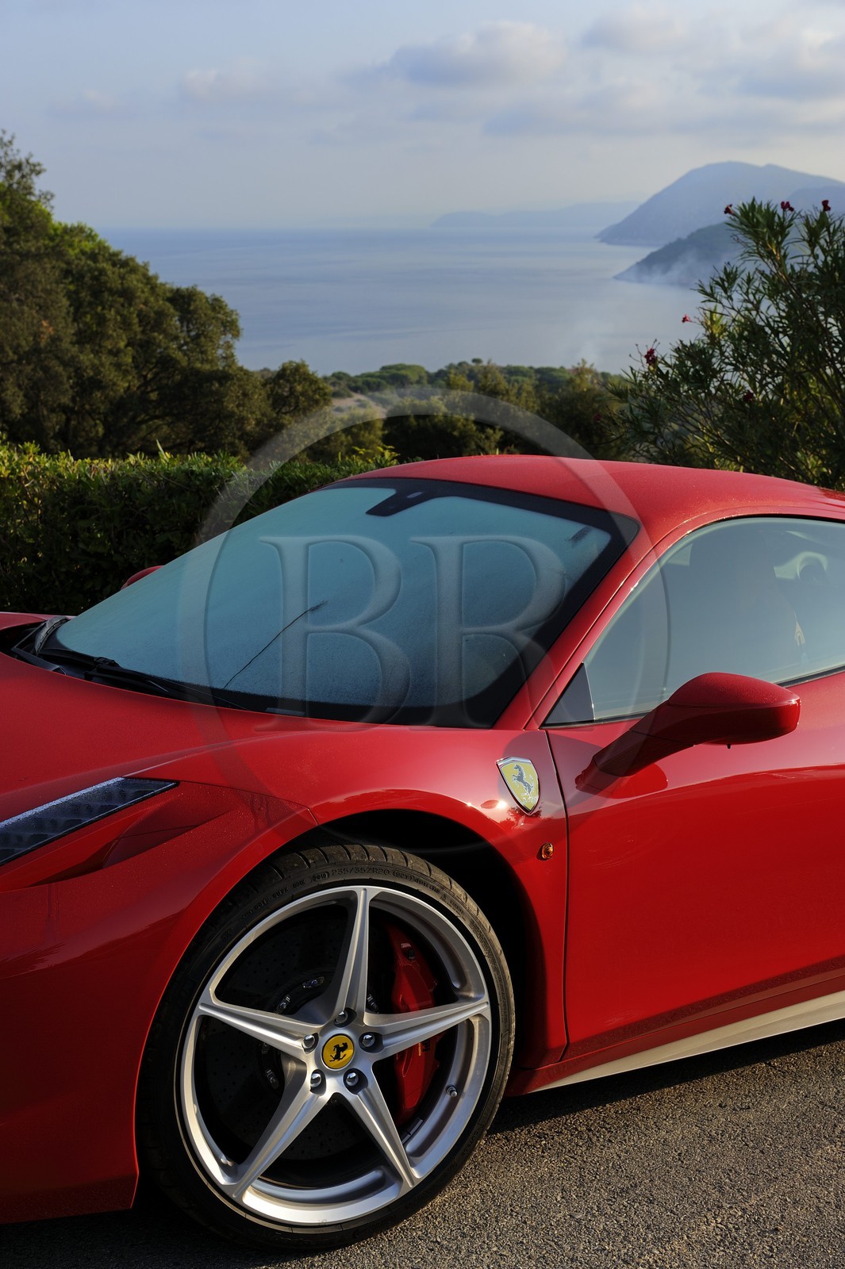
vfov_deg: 36.3
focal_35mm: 55
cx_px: 422
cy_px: 634
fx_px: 1938
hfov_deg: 24.6
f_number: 10
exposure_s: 1/160
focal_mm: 55
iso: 200
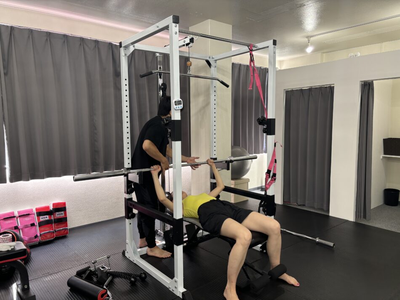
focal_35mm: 26
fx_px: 301
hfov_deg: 67.3
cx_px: 200
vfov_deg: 53.1
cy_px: 150
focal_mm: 5.96
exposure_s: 1/50
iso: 100
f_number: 1.6
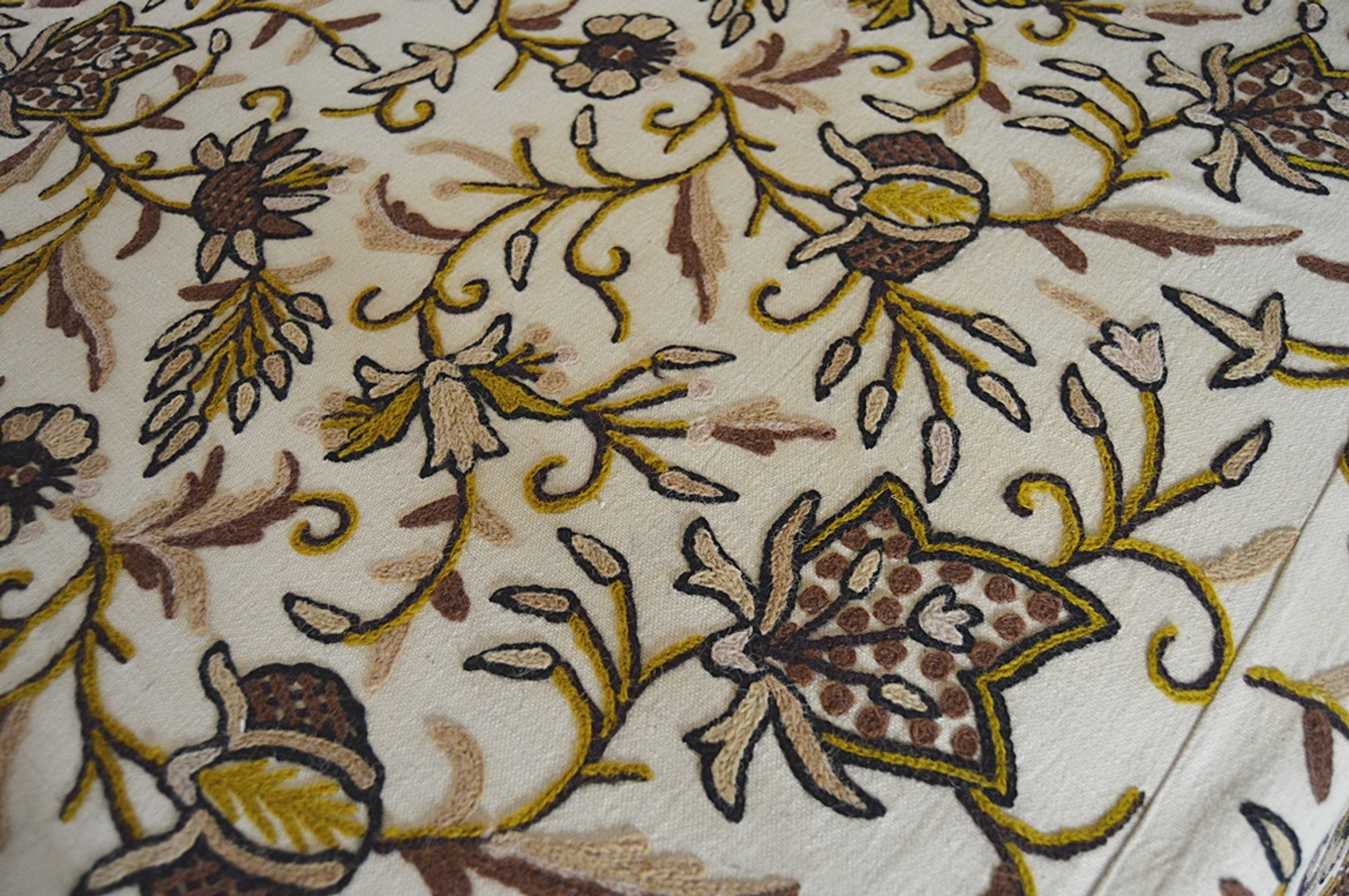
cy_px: 448
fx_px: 1067
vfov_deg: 45.6
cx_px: 674
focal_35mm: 28
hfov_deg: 64.6
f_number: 3.5
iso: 900
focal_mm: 19
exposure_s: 1/60
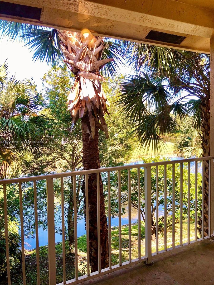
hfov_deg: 49.7
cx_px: 107
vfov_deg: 63.4
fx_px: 231
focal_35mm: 28
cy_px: 142
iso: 20
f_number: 1.8
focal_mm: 4
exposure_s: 1/197
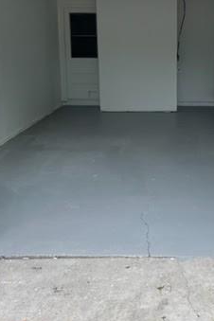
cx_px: 163
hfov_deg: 26.1
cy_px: 120
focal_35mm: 51
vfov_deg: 38.6
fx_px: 455
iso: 32
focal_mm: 4.2
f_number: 1.6
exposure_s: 1/1335
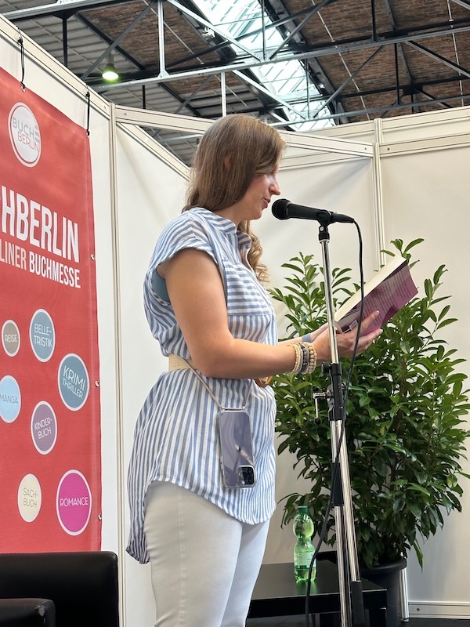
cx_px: 235
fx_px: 869
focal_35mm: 48
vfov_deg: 39.7
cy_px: 314
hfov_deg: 30.3
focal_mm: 6.86
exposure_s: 1/50
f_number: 1.78
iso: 125
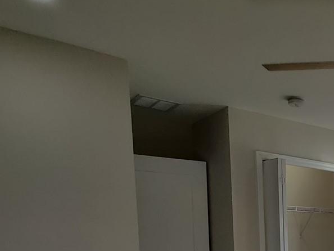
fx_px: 338
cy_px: 281
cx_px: 387
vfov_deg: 34.6
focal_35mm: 35
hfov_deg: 40.0
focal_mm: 2.25
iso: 160
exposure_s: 1/100
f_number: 2.2
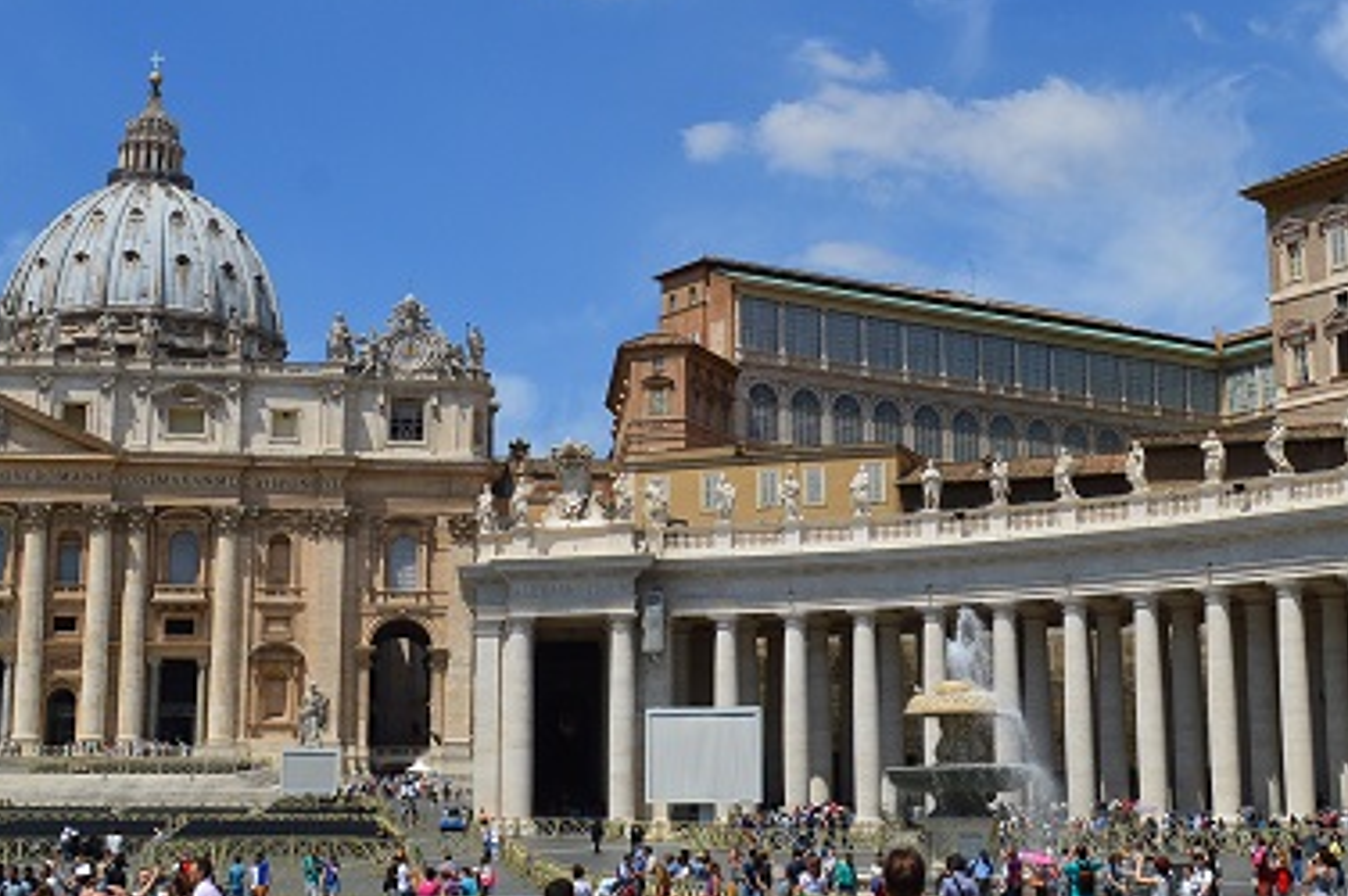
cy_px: 391
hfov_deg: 36.9
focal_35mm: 54
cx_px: 713
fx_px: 2020
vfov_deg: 25.0
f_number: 11
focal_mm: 18
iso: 220
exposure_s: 1/500
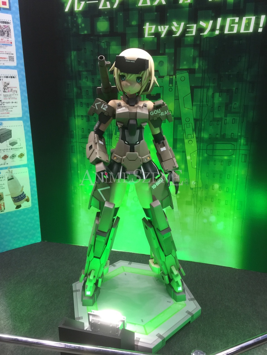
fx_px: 298
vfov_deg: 61.7
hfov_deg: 48.2
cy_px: 178
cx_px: 134
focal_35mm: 29
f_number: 2.2
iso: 50
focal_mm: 4.15
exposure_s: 1/30
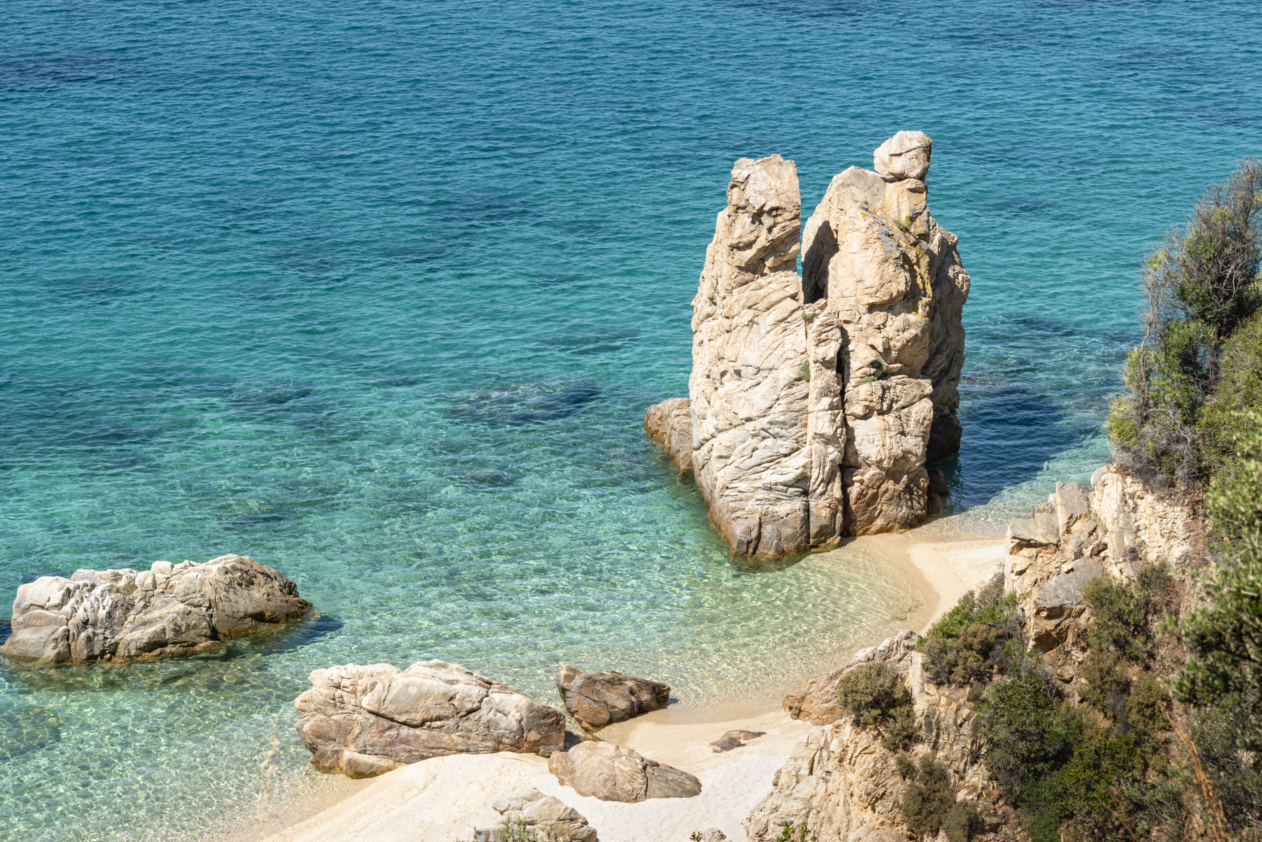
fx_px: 3681
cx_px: 631
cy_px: 421
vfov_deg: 13.0
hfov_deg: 19.5
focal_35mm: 105
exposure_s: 1/200
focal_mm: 70
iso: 100
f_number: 10
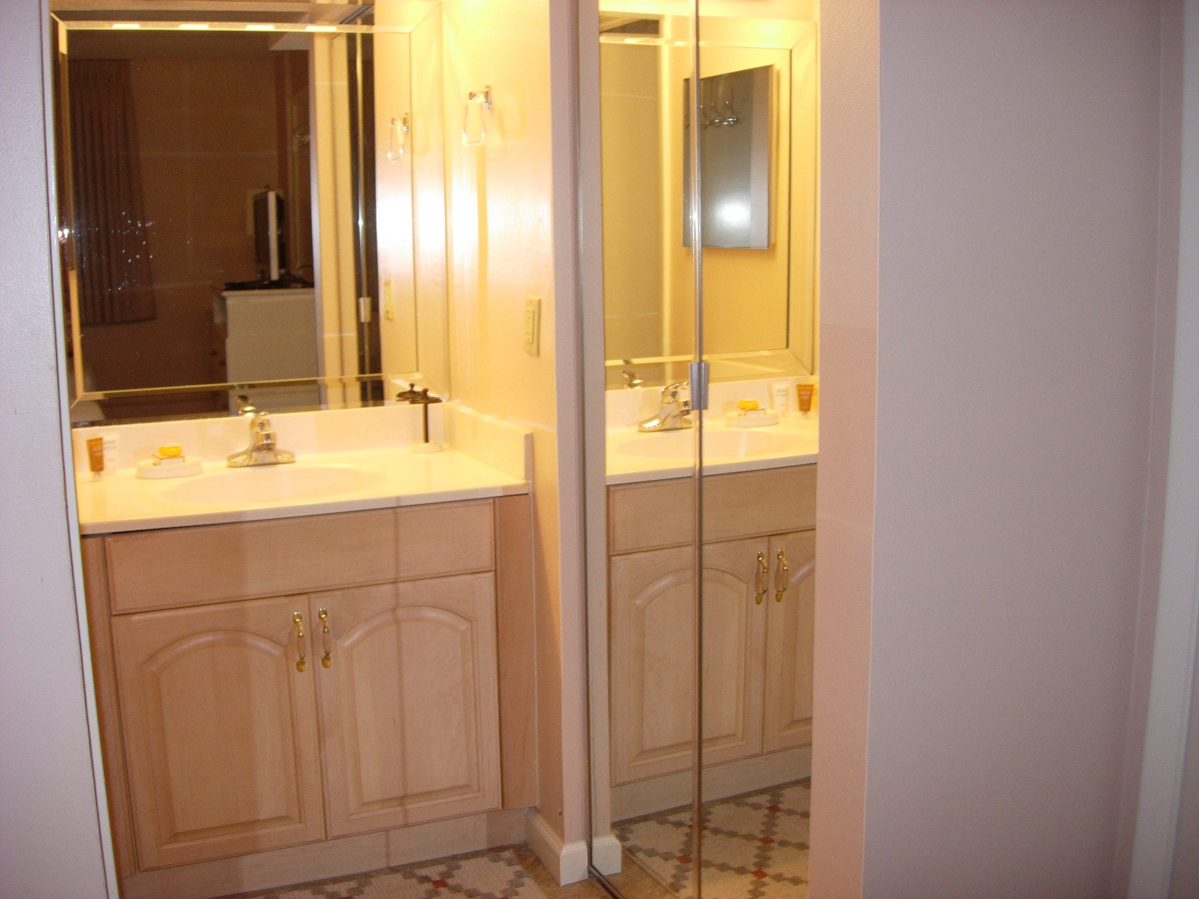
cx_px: 600
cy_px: 450
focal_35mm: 38
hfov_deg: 49.0
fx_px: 1316
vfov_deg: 37.7
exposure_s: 1/32
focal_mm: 7.8
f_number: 2.8
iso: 79
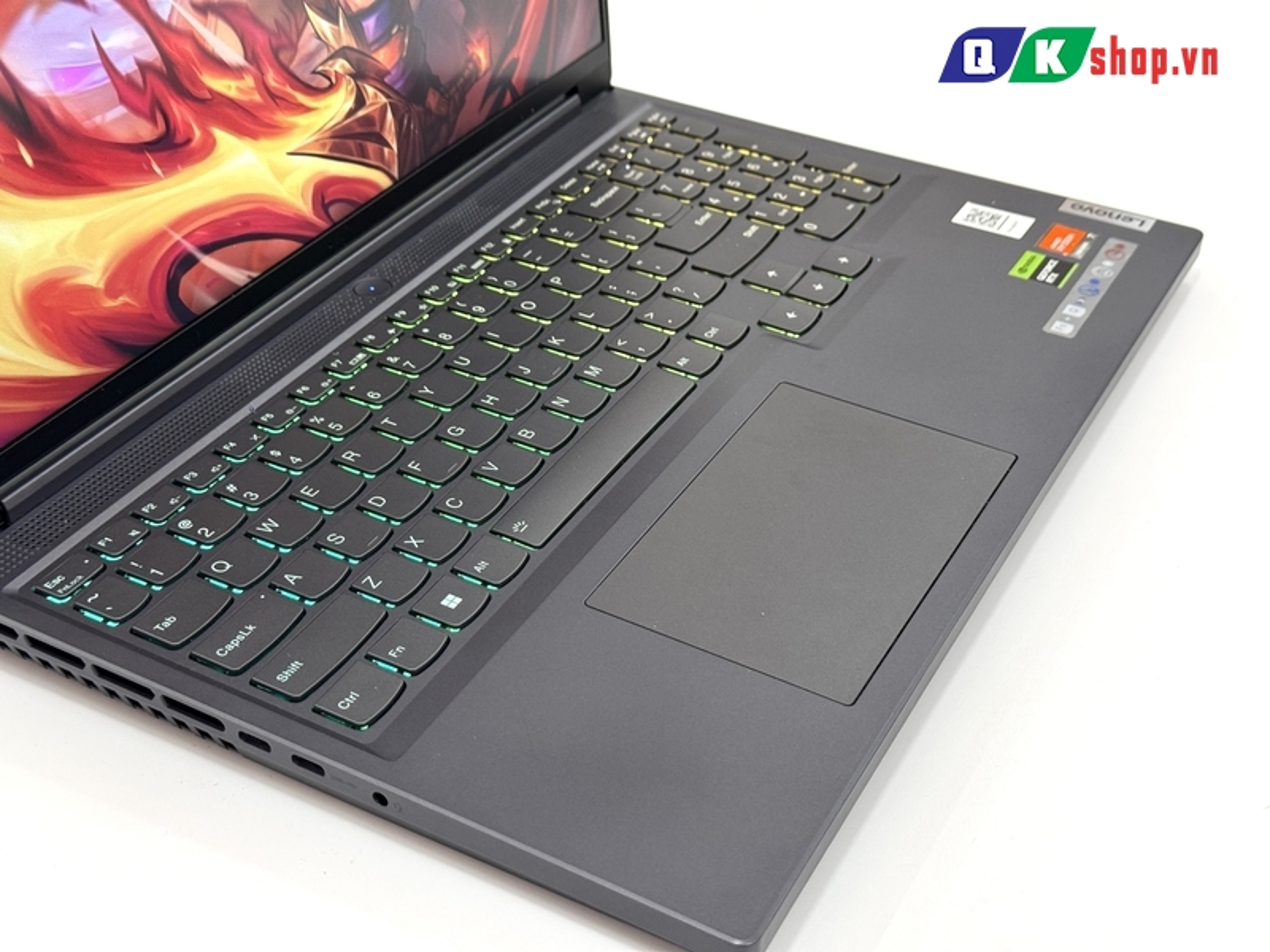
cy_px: 476
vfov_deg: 30.3
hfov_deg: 39.7
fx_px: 1761
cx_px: 635
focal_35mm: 48
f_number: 1.78
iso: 64
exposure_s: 1/50
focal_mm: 6.76
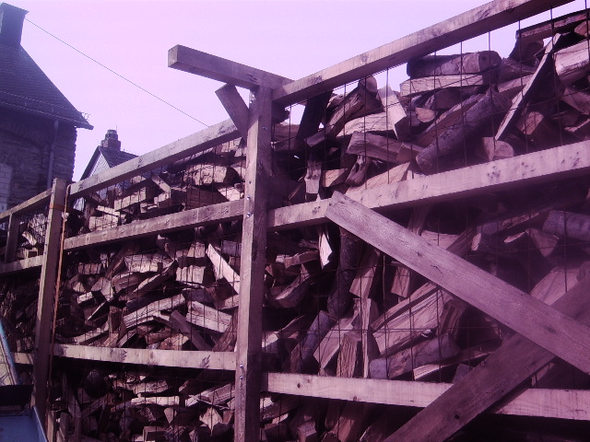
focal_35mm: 31
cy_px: 221
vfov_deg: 45.4
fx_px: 528
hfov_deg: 58.4
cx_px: 295
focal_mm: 8.13
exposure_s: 1/229
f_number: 5.6
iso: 71
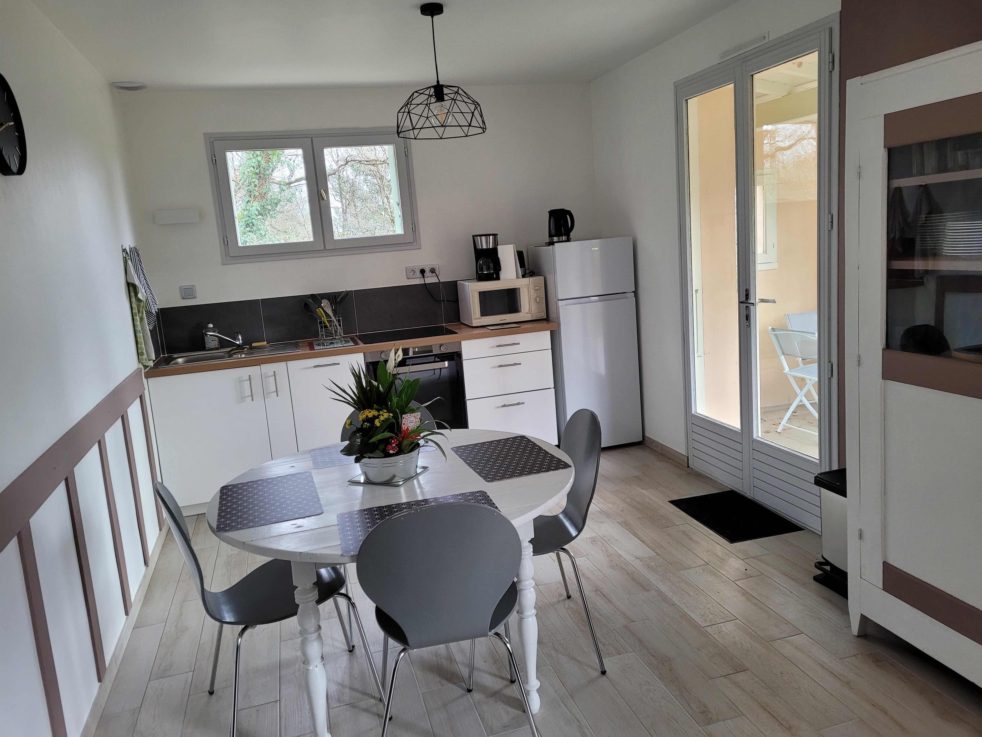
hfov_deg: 67.3
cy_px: 368
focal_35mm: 26
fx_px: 738
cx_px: 491
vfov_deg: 53.1
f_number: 1.8
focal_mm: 5.4
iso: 160
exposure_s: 1/100
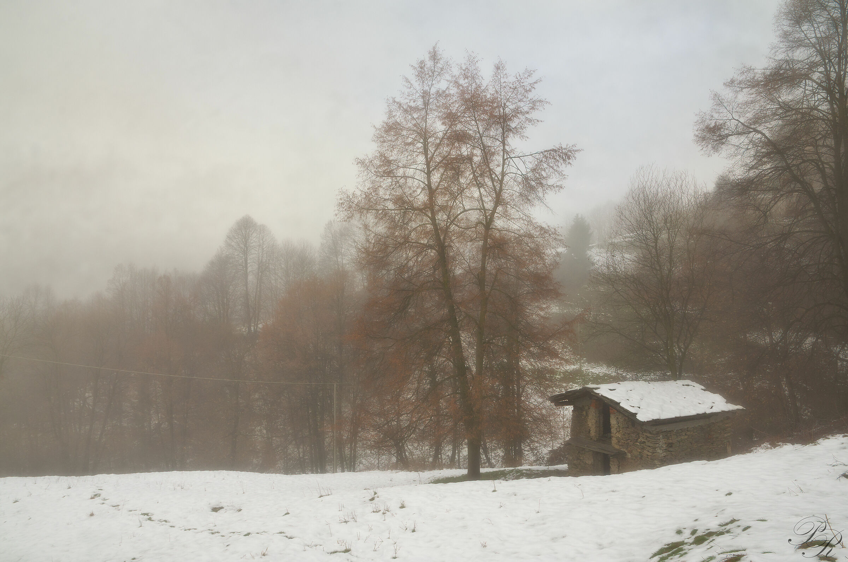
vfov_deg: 52.9
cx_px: 424
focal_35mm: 24
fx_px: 564
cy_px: 281
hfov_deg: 73.8
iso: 400
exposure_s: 1/320
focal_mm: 16
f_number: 9
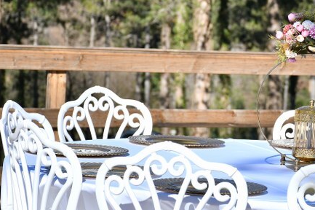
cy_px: 77
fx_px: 1810
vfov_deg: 6.6
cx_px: 278
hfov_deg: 9.9
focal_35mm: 207
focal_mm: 75
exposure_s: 1/320
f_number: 7.1
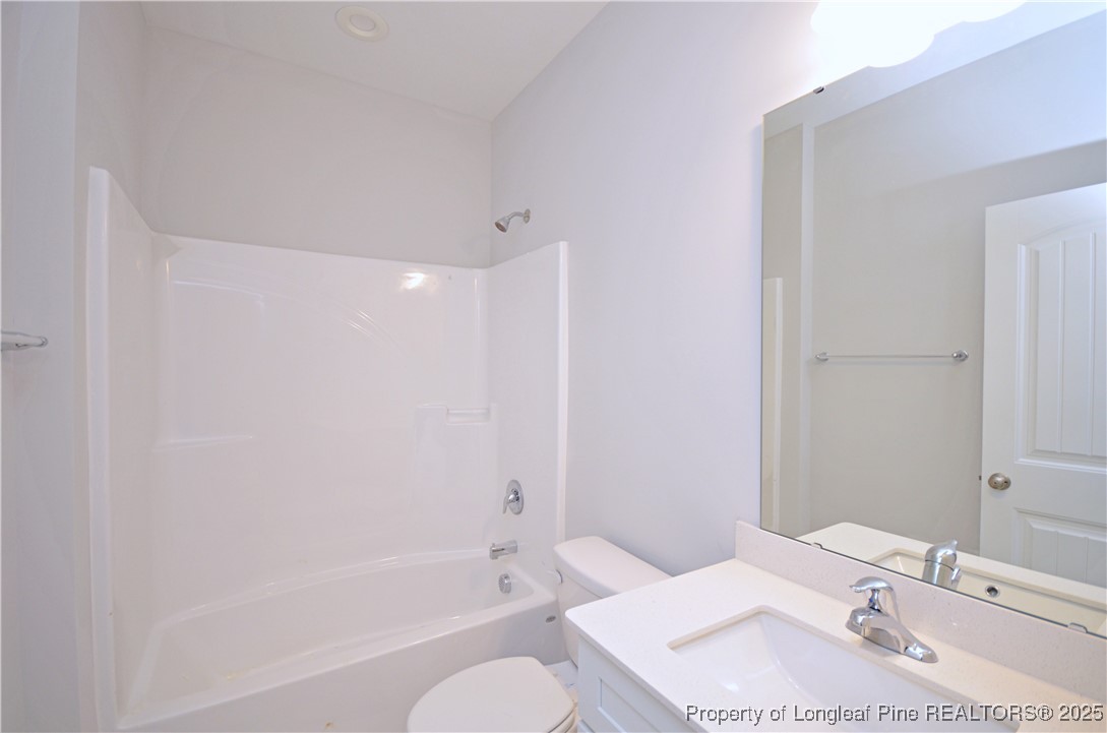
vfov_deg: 77.1
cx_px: 554
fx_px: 460
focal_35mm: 15
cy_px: 366
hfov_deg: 100.5
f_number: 4
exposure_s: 1/60
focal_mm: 10
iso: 500
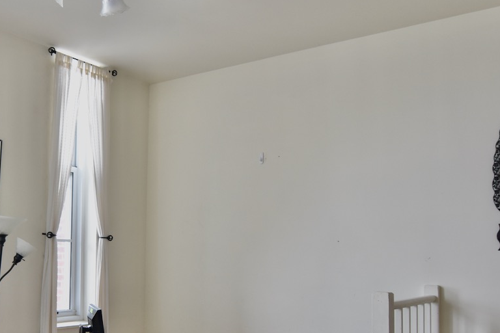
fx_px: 556
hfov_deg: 45.8
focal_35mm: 40
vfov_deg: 33.2
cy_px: 207
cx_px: 96
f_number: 4.5
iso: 800
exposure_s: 1/80
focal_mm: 16
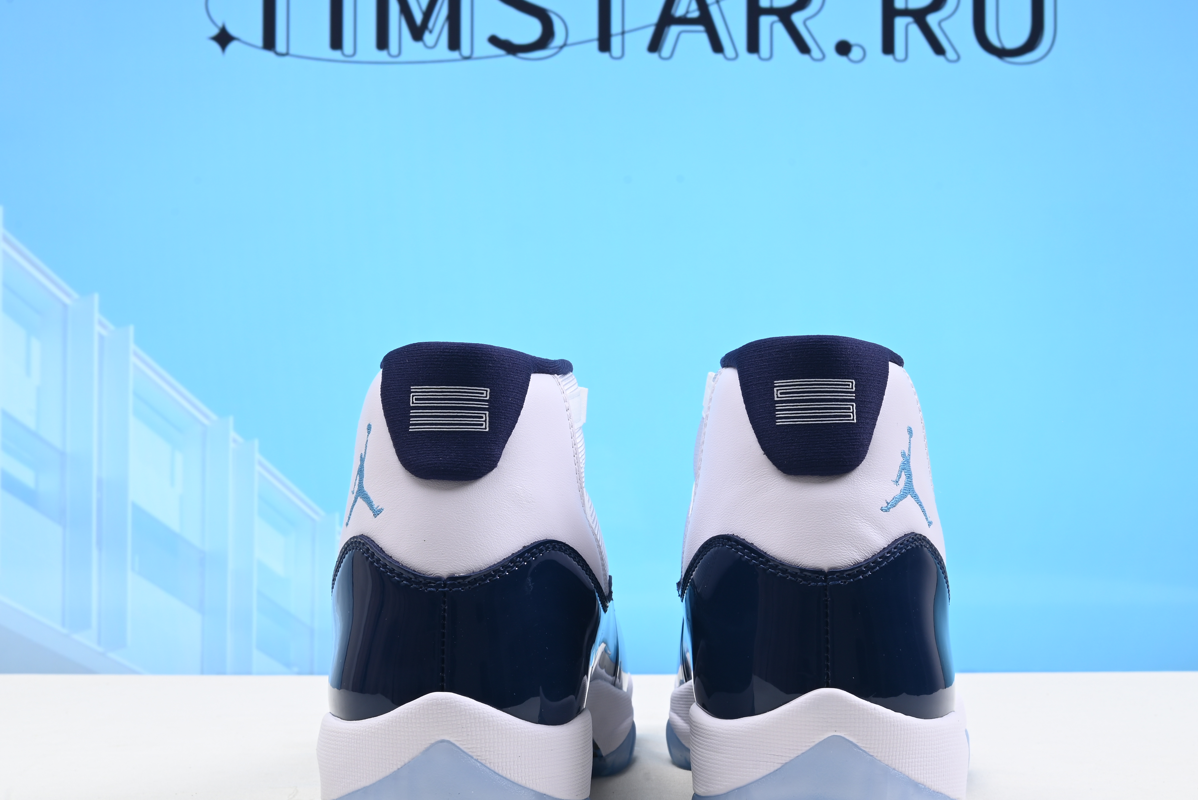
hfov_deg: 36.8
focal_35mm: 54
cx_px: 566
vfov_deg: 25.1
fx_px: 1797
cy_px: 438
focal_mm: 39
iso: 100
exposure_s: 1/2
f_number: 16
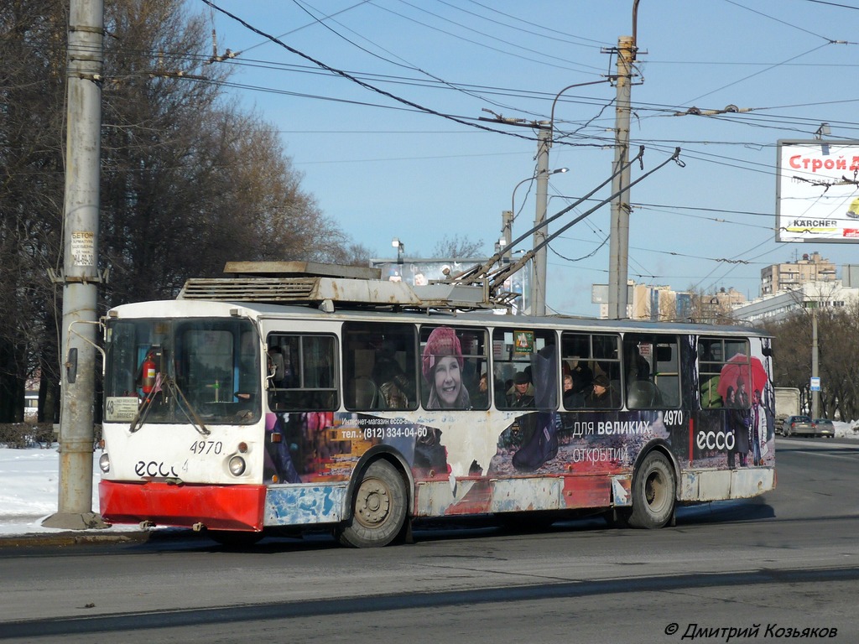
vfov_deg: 16.8
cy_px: 322
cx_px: 430
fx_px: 2184
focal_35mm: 88
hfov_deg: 22.3
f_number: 13
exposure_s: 1/160
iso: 100
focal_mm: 14.6
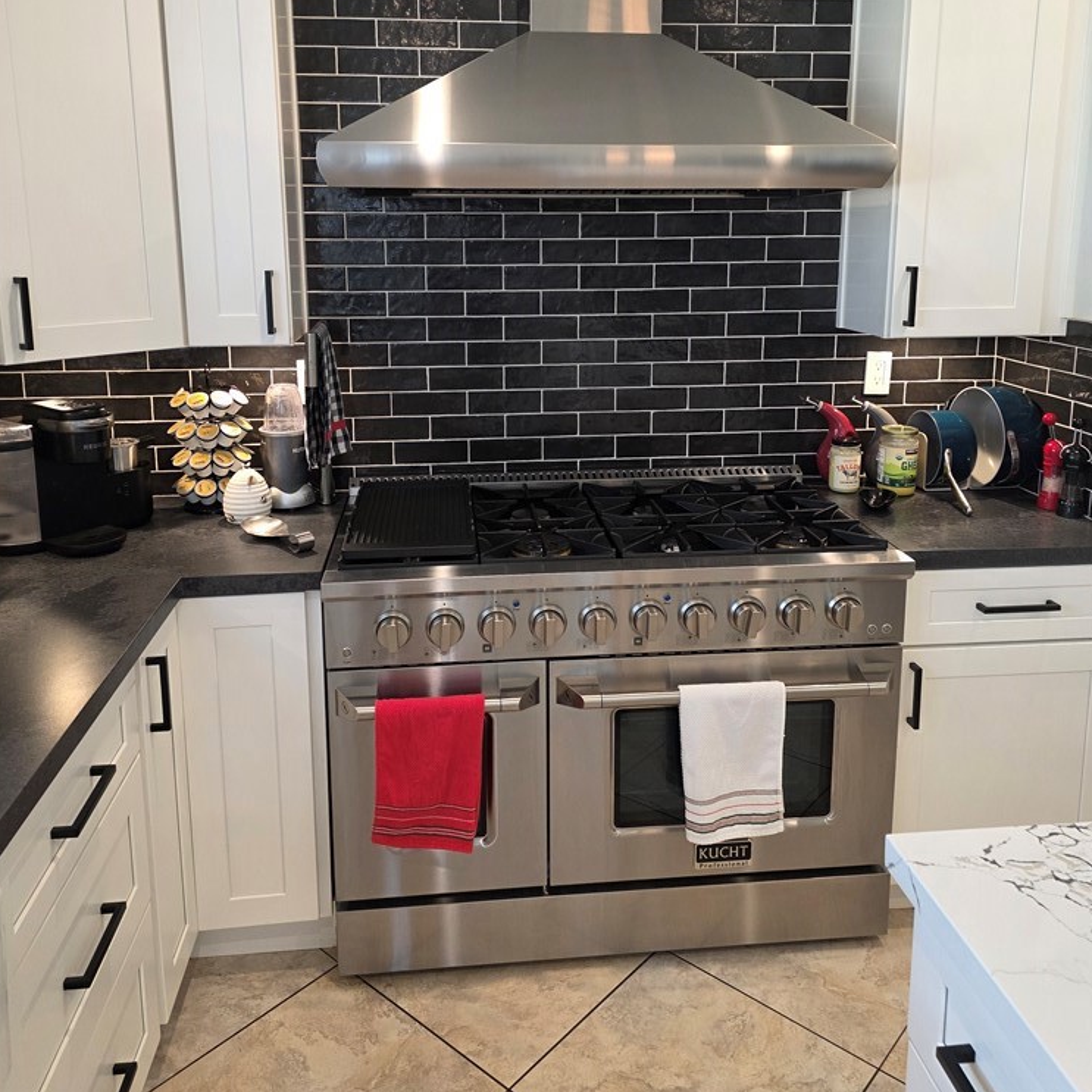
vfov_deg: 56.7
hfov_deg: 57.3
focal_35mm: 28
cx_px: 536
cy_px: 419
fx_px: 999
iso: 250
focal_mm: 6.3
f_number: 1.7
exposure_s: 1/120
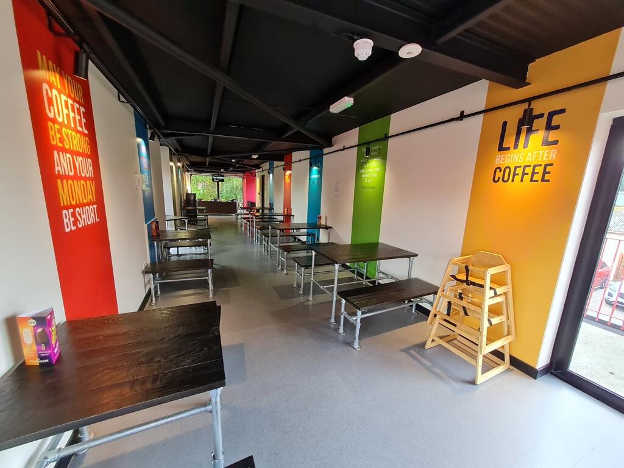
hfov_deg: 106.2
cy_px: 234
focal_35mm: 13
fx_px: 234
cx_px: 312
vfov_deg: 89.9
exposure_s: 1/50
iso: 160
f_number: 2.2
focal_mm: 1.74
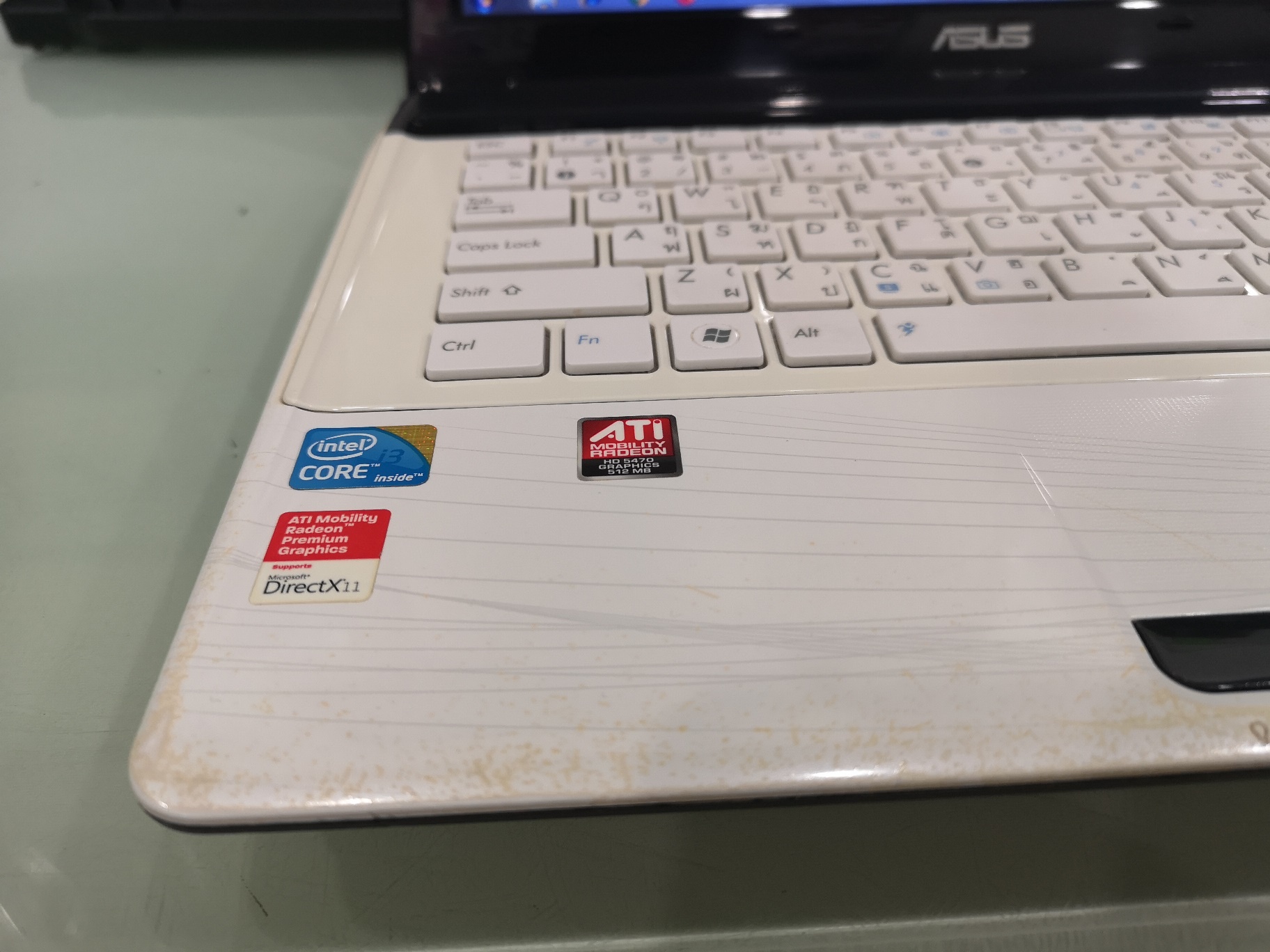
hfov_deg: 65.3
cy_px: 476
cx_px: 635
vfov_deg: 51.4
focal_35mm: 27
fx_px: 991
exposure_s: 1/100
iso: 200
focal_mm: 3.95
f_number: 1.8
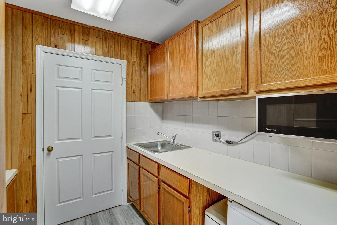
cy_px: 112
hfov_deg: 96.7
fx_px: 150
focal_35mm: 16
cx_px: 168
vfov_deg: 73.7
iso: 1250
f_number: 8
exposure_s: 1/30
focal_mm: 16
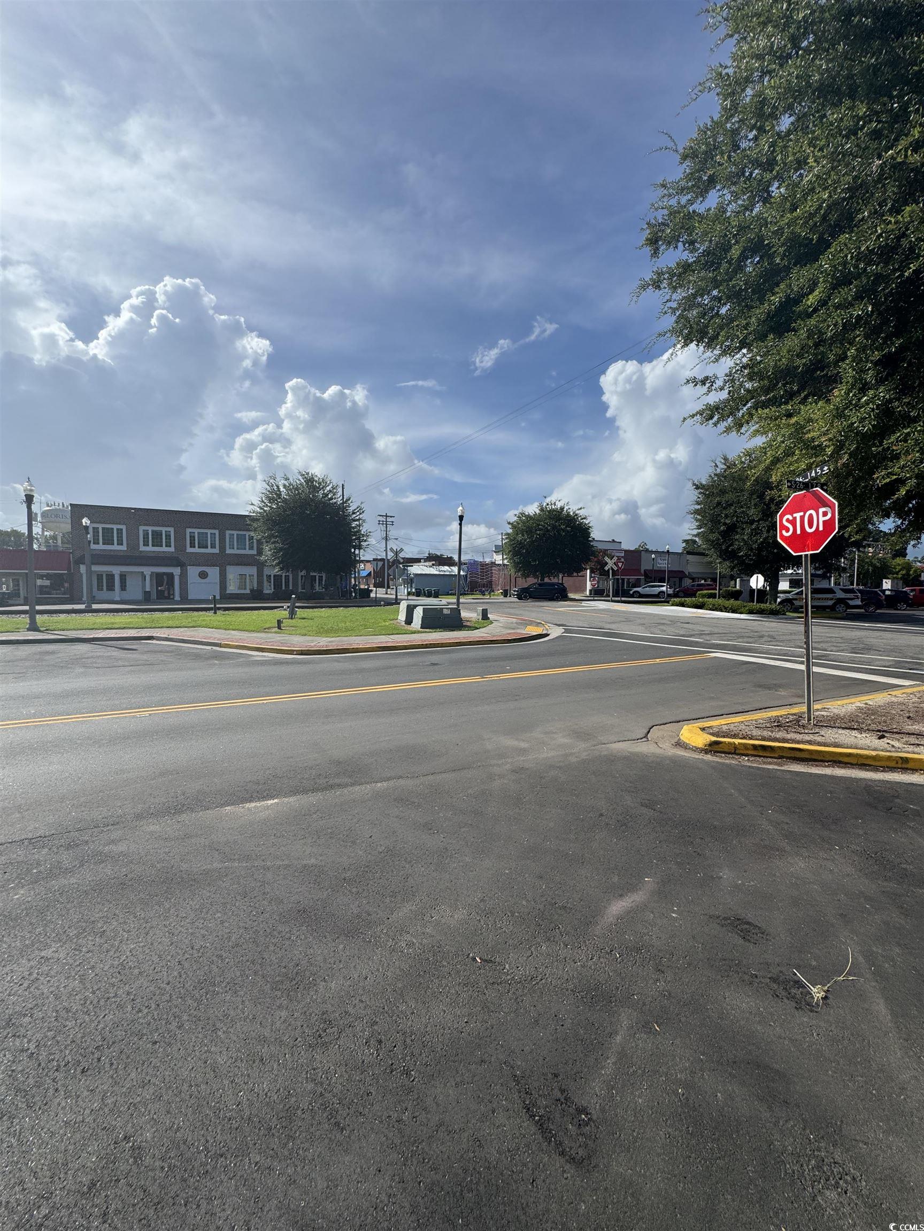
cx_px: 462
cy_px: 616
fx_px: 498
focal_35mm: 14
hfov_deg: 85.7
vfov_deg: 102.1
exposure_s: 1/2985
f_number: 2.2
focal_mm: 2.22
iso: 50
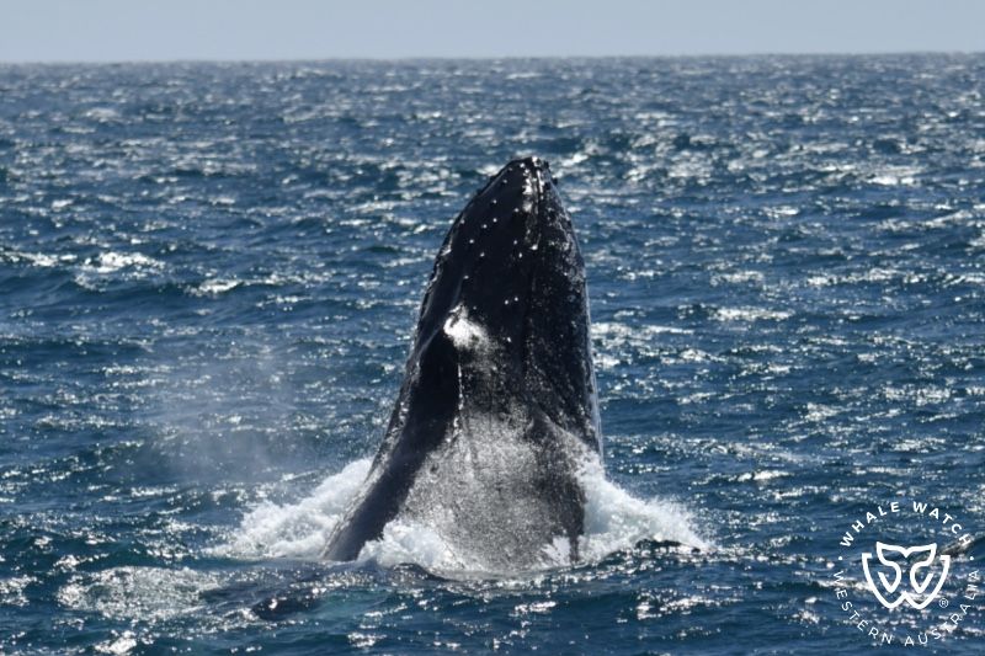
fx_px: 8206
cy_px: 328
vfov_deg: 4.6
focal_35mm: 300
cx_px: 492
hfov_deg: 6.9
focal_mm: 300
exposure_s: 1/8000
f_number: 5.6
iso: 560
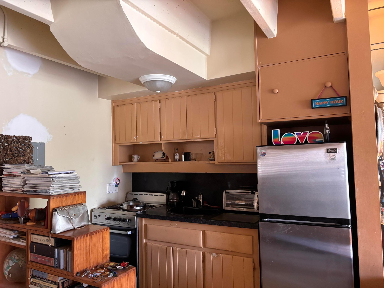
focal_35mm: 26
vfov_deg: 53.1
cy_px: 144
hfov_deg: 67.3
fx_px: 288
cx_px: 192
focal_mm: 5.96
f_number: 1.6
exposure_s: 1/60
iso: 400
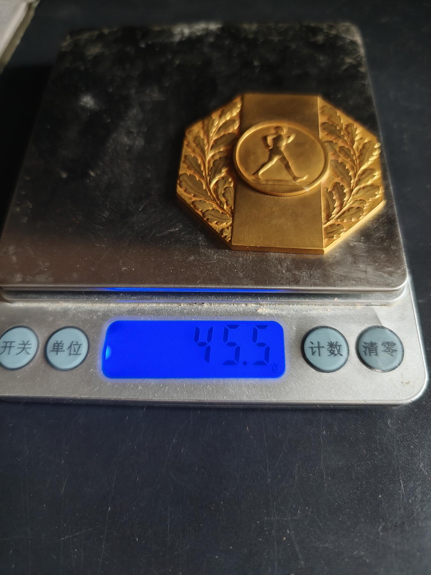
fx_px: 382
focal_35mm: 23
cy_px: 288
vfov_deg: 73.9
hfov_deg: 58.9
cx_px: 216
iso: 400
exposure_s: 1/50
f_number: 1.6
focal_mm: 6.06
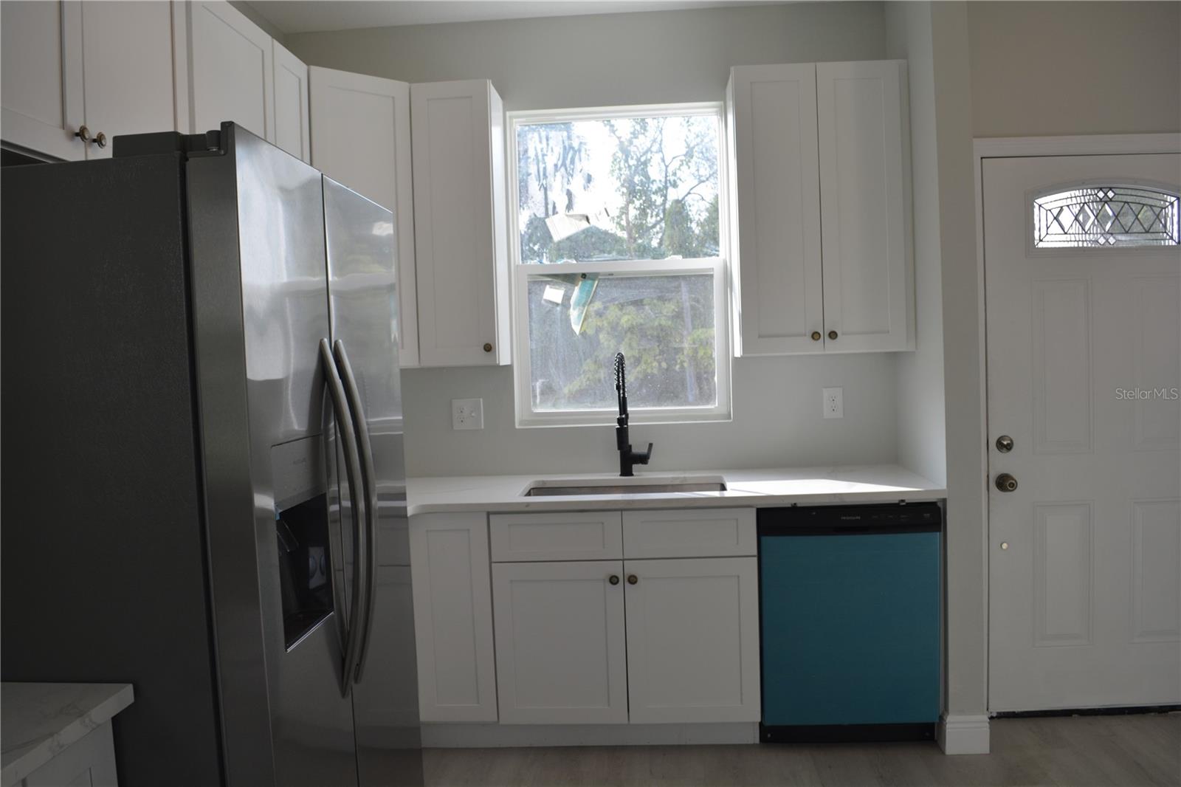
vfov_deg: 47.9
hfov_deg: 67.4
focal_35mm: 27
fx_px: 886
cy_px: 394
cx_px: 590
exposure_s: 1/125
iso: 280
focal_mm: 18
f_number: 5.6
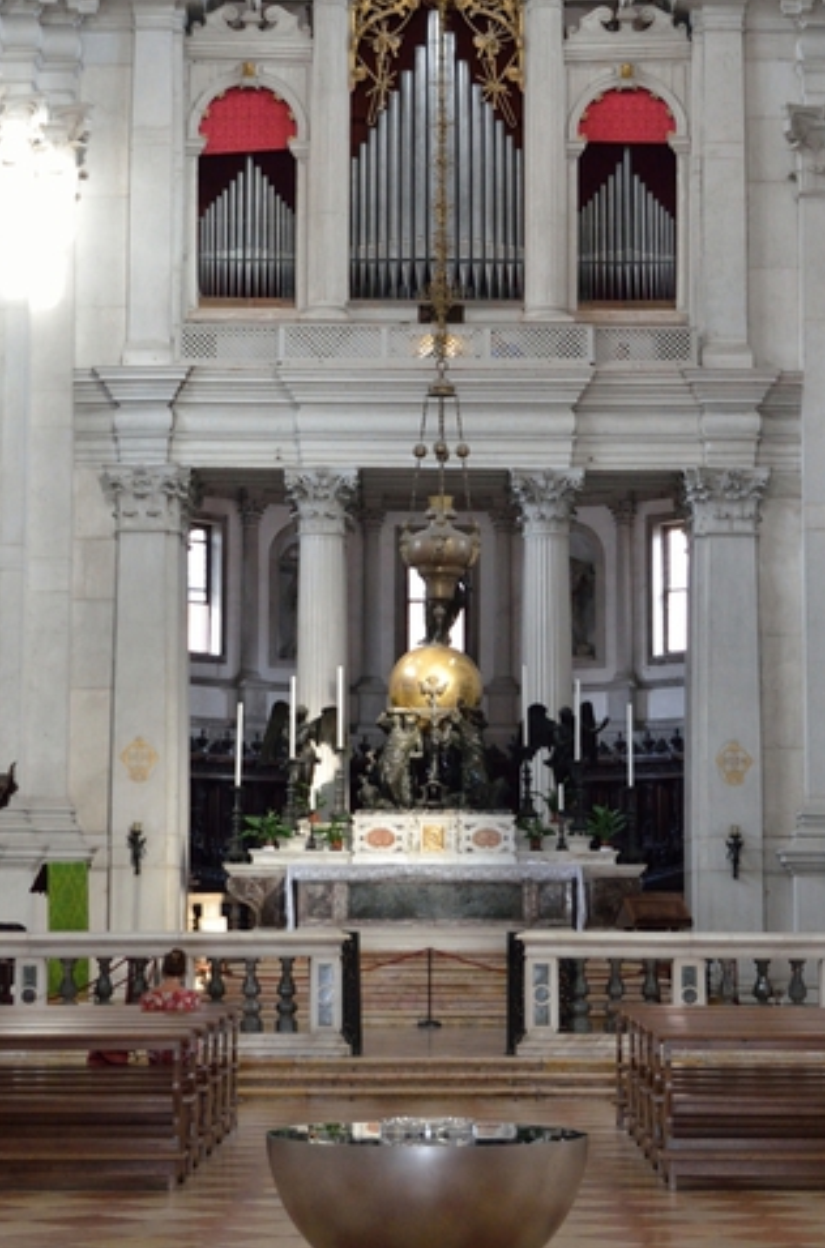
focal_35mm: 79
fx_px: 2731
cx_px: 445
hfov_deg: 17.2
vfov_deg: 25.6
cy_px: 439
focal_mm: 36
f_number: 4.2
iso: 1600
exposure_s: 1/30
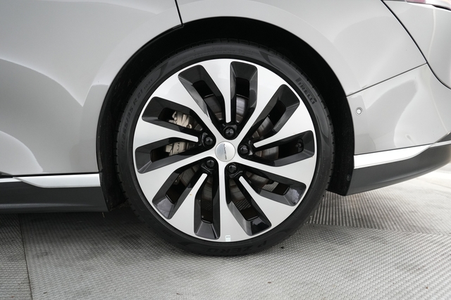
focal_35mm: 24
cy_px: 150
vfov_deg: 53.1
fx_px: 300
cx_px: 226
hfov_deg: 73.8
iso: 3200
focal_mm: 24
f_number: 2.8
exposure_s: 1/160
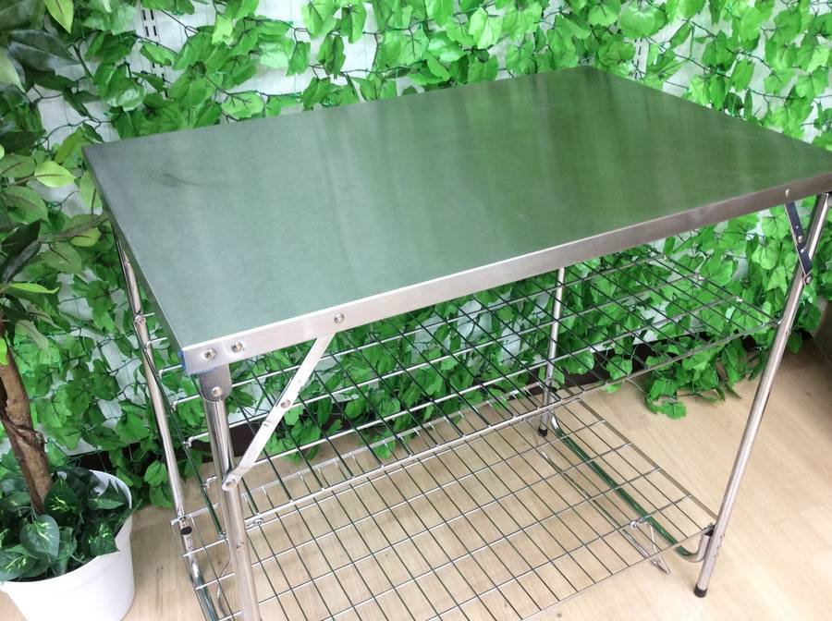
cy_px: 310
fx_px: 768
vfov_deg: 44.0
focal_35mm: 32
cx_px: 416
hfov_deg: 56.9
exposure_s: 1/25
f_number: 2.4
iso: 80
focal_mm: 3.3
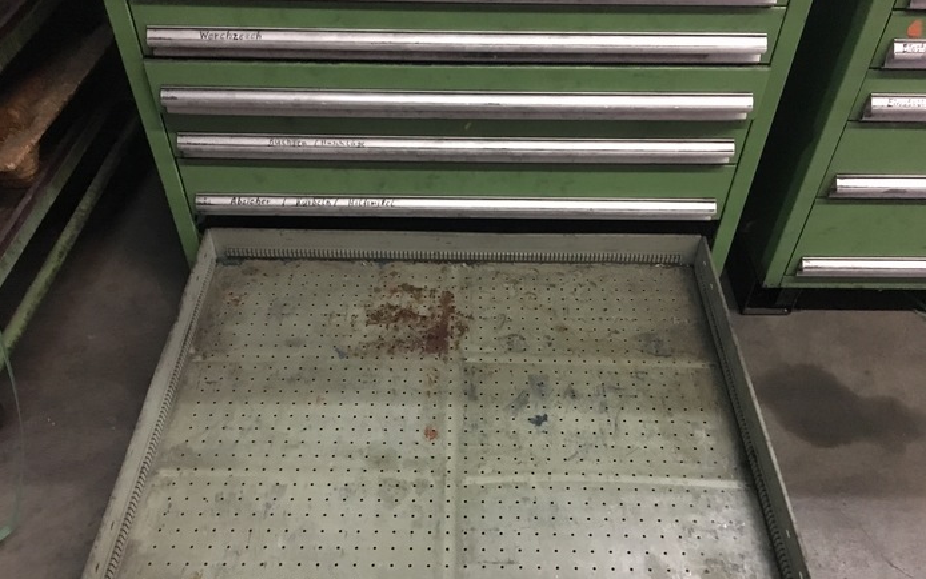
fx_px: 782
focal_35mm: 31
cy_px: 334
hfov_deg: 61.2
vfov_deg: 40.5
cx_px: 464
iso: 320
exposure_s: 1/17
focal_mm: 4.15
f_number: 2.2
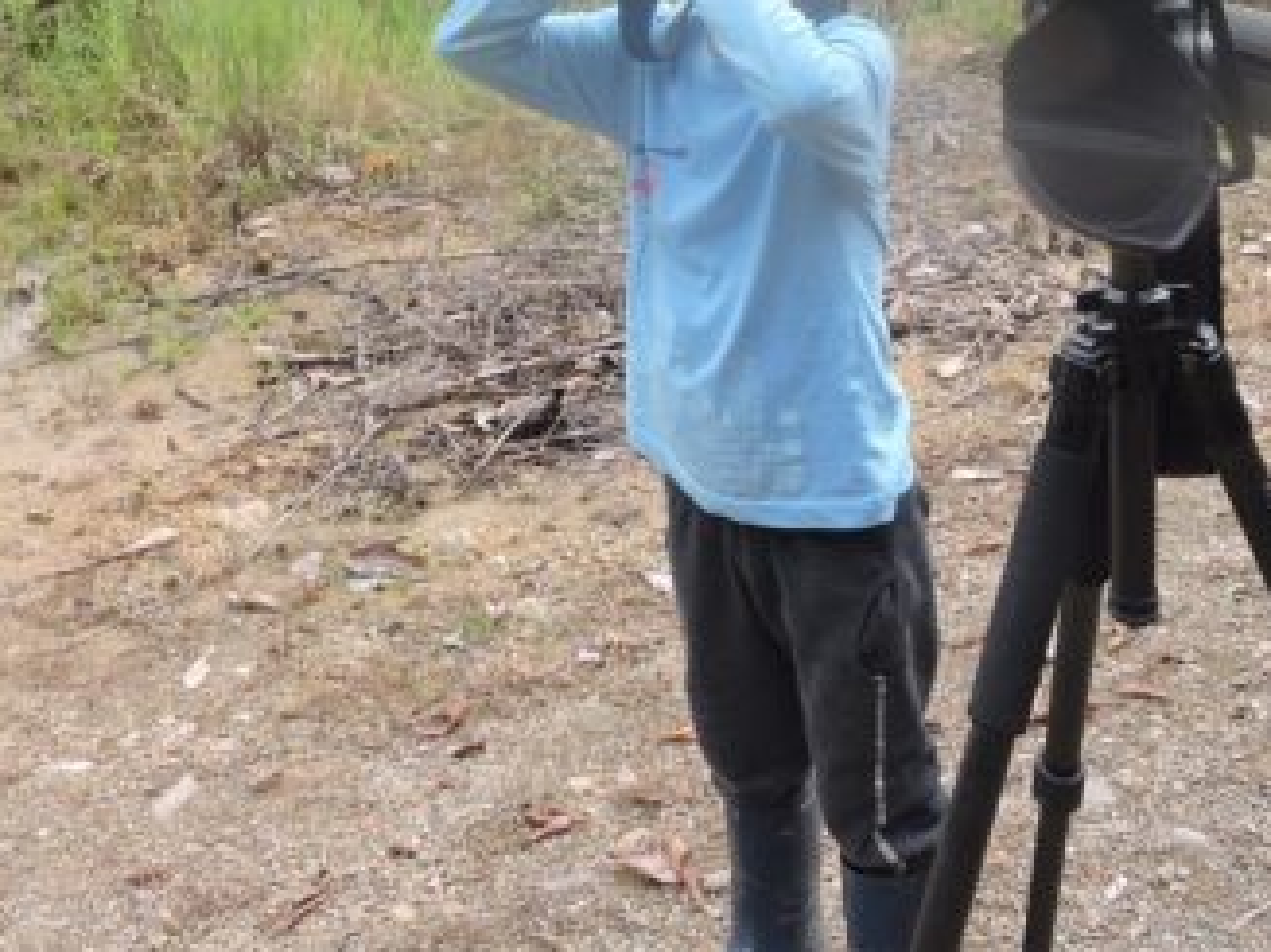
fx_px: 1725
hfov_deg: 40.4
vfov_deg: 29.3
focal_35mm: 47
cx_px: 552
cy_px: 58
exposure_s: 1/250
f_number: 3.3
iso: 100
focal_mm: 4.3
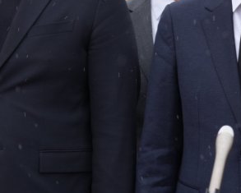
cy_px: -24
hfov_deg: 7.1
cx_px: 263
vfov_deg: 5.7
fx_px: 1921
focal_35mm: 269
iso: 200
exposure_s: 1/160
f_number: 4
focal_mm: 105
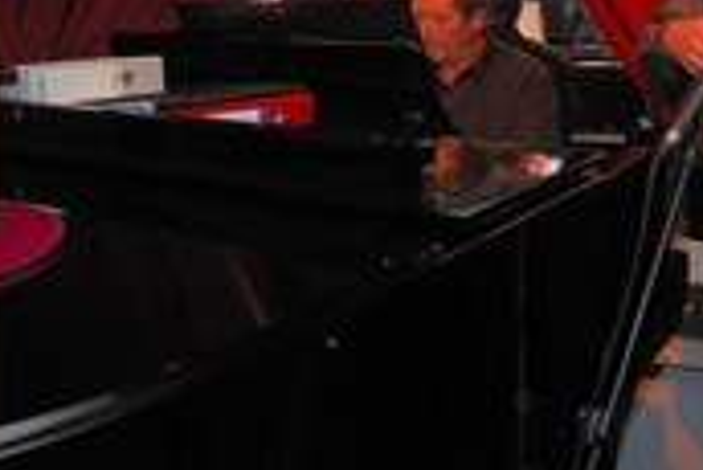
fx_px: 860
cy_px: 41
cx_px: 300
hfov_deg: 44.3
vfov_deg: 29.2
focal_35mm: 44
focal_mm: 12
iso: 100
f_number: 5
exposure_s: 1/2
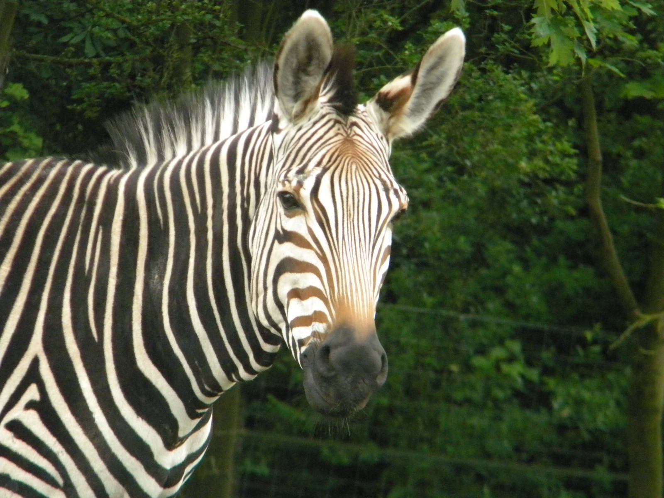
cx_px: 332
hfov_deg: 4.8
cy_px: 249
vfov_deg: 3.6
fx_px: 7941
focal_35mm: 414
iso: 800
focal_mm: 75
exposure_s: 1/290
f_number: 5.4
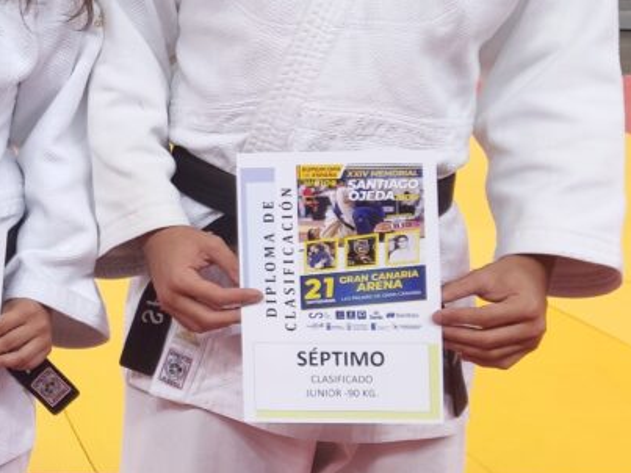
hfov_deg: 24.5
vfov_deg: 20.4
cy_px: 168
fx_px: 1312
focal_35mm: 72
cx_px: -125
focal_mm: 4.71
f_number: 1.79
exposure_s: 1/50
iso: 210
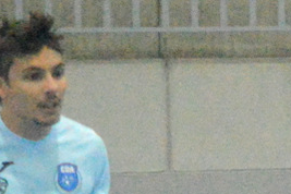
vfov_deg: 2.1
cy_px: 457
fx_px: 5310
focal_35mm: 657
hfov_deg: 3.1
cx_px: 625
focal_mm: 78
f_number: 5
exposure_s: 1/800
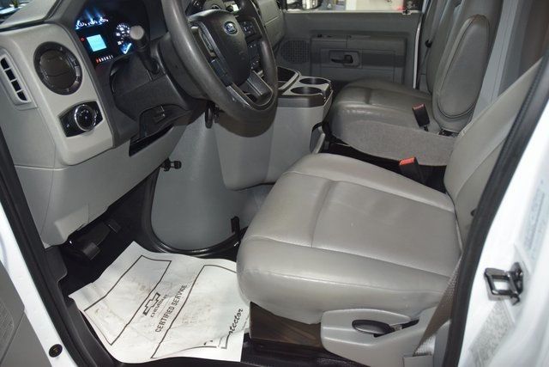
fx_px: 412
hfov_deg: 67.4
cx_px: 274
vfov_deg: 48.0
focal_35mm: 27
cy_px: 184
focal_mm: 18
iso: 1000
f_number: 3.5
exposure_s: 1/60
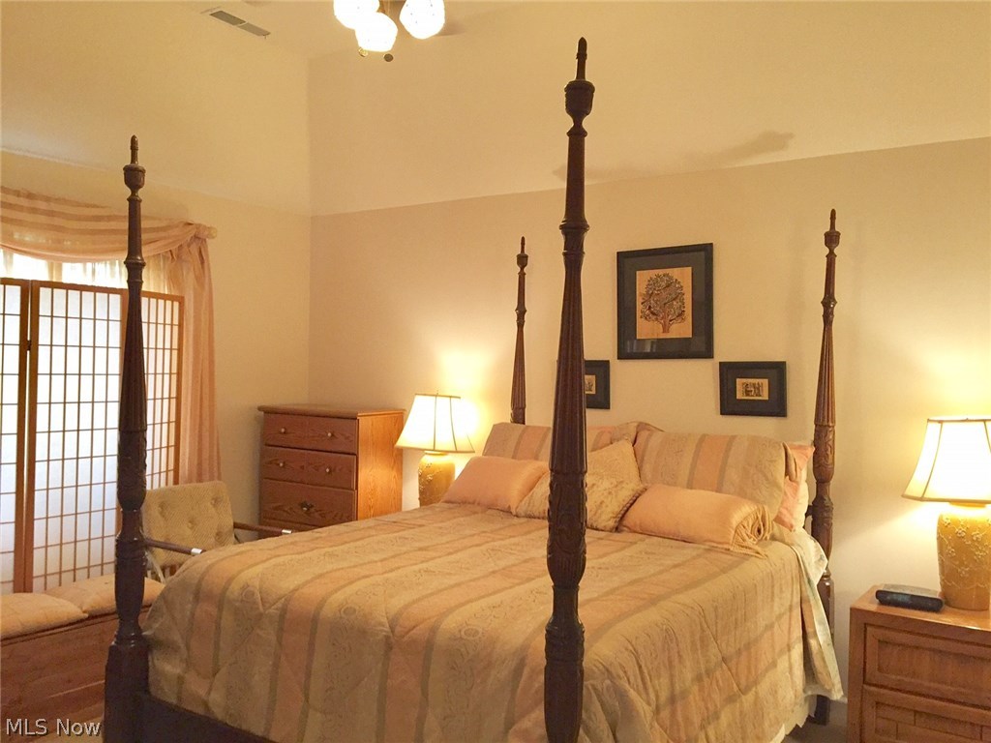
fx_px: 830
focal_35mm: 29
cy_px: 372
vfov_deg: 48.2
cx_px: 496
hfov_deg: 61.7
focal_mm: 4.15
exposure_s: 1/30
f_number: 2.2
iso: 250
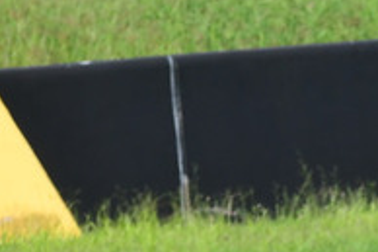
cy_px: 514
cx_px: 0
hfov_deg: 1.2
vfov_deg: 0.8
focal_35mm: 1673
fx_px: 17551
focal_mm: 270
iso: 500
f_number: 11
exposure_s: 1/640
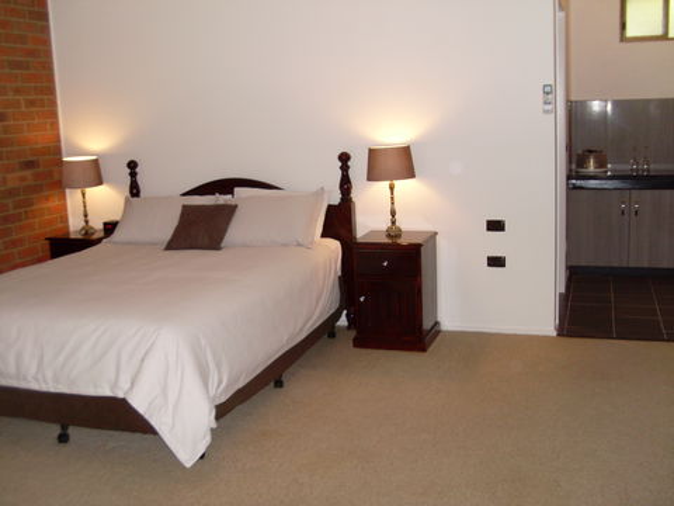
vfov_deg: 37.7
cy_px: 253
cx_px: 337
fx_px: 740
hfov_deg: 49.0
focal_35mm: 38
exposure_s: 1/45
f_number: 3
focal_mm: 6.3
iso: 160
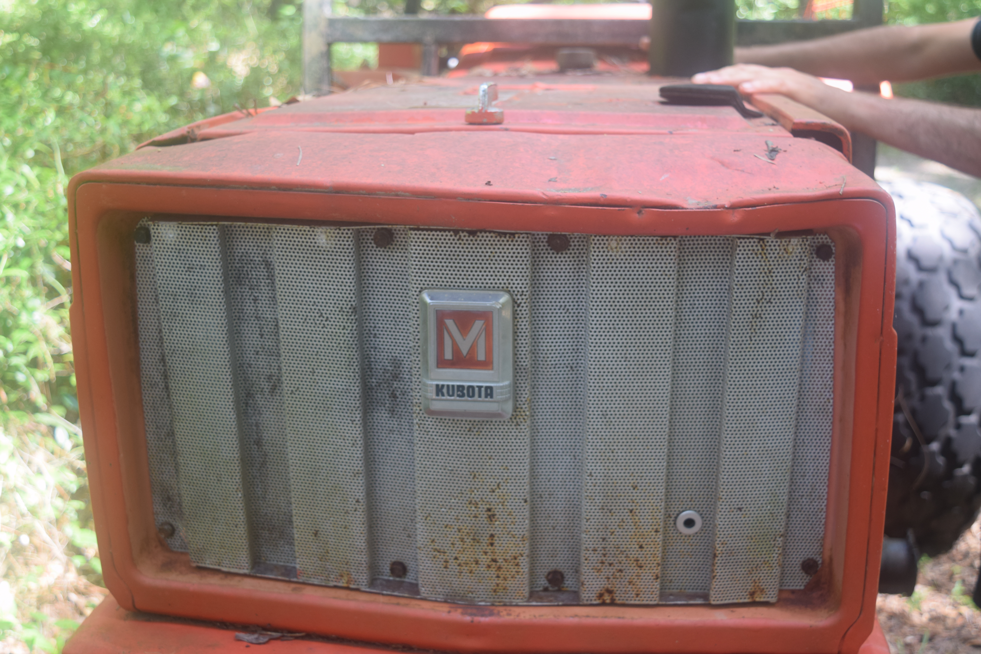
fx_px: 1185
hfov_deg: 45.0
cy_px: 327
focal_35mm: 44
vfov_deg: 30.8
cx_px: 490
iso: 400
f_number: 4.5
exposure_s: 1/80
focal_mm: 29
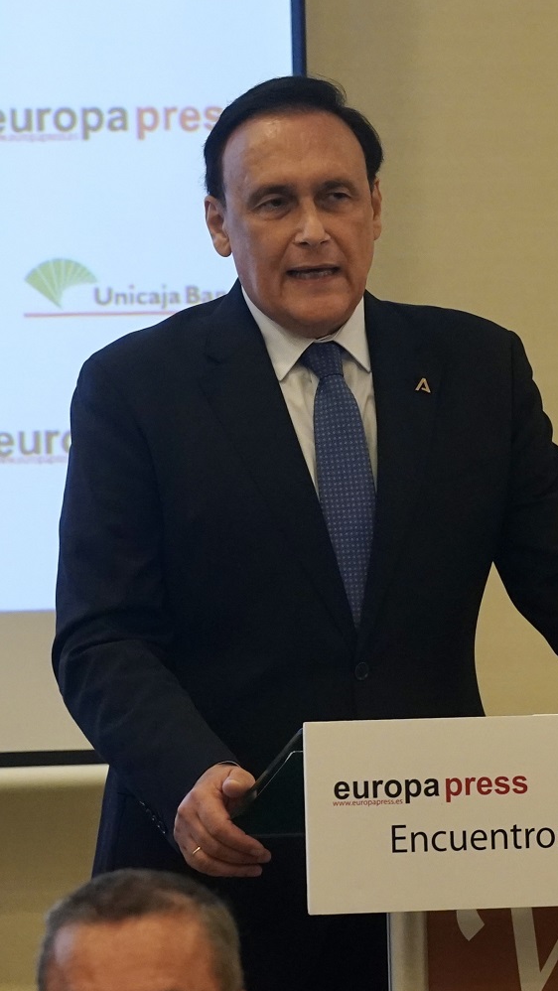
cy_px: 496
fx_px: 10066
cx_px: 507
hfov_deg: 3.2
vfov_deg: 5.6
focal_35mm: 383
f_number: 4.5
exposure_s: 1/160
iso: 4000
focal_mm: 162
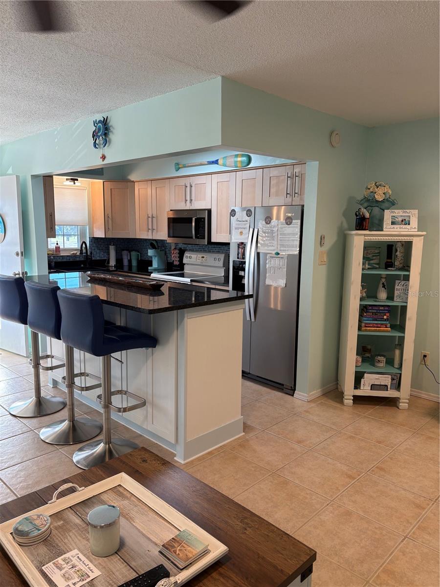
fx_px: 441
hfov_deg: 53.1
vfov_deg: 67.3
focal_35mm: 26
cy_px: 294
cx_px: 220
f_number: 1.6
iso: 80
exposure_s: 1/60
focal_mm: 5.96
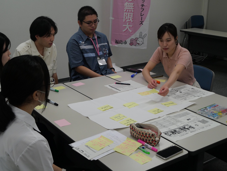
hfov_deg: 38.2
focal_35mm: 50
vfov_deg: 29.1
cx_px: 114
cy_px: 86
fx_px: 328
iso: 800
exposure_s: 1/60
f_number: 10
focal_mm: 25
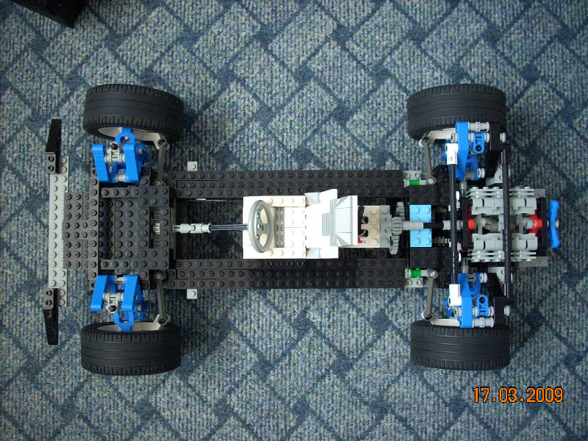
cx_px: 294
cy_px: 220
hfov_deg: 50.1
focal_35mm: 37
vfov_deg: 38.7
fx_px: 628
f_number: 2.8
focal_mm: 6.2
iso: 200
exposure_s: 1/5
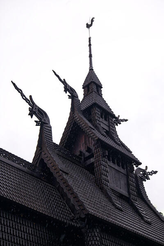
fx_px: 396
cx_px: 82
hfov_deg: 23.4
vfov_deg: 34.5
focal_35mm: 58
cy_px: 123
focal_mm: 58
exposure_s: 1/250
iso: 400
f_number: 8
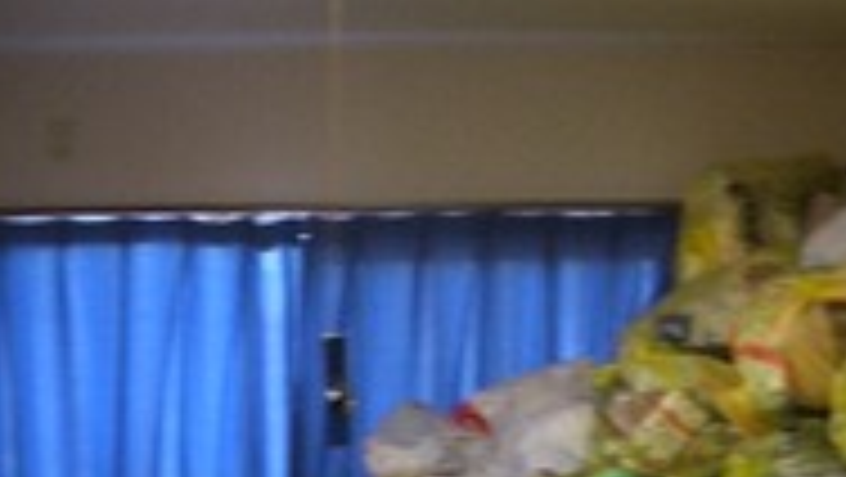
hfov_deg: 28.8
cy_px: 464
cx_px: 734
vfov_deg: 16.7
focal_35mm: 71
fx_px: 1594
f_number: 2.6
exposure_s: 1/8
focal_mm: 5.8
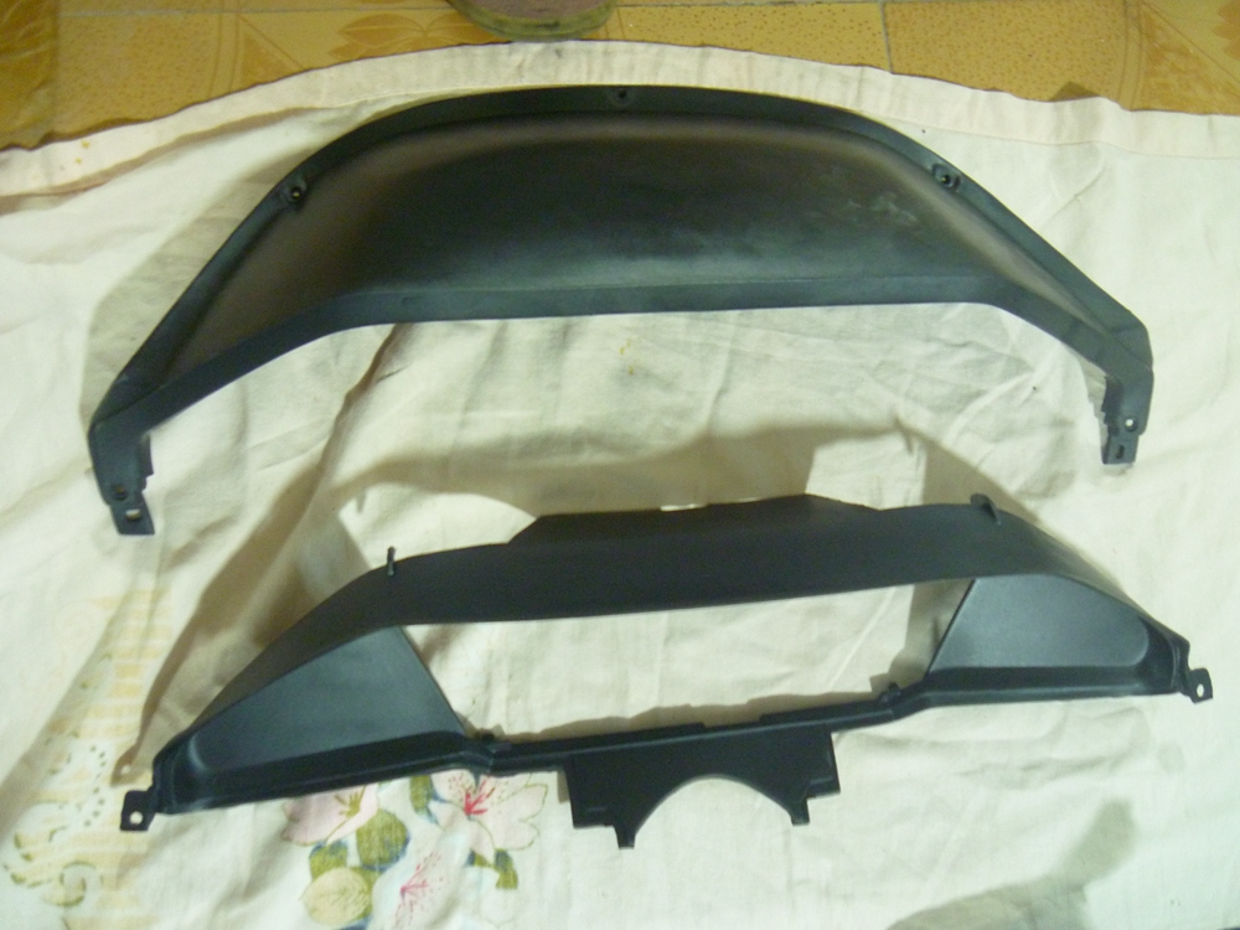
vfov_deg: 45.4
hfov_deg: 58.4
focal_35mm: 31
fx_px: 1110
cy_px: 465
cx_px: 620
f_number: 2.8
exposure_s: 1/20
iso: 400
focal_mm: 5.5
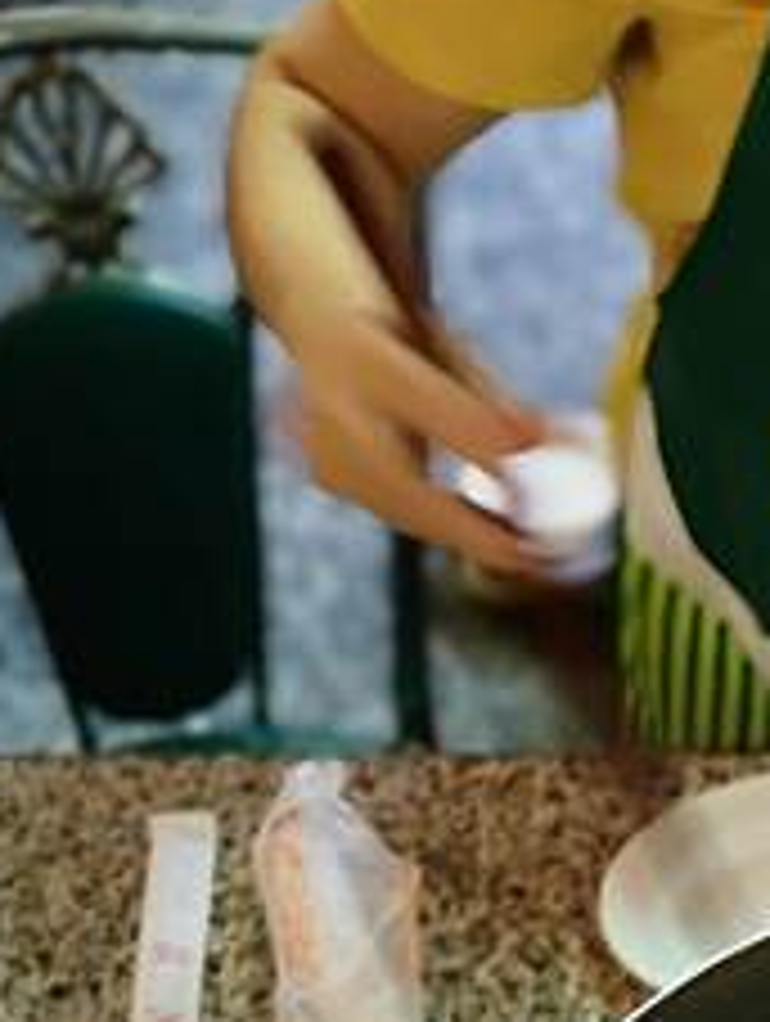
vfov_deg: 20.5
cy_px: 725
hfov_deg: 14.9
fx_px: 2810
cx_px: 1004
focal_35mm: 95
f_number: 1.8
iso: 640
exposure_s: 1/17.1
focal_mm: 3.95
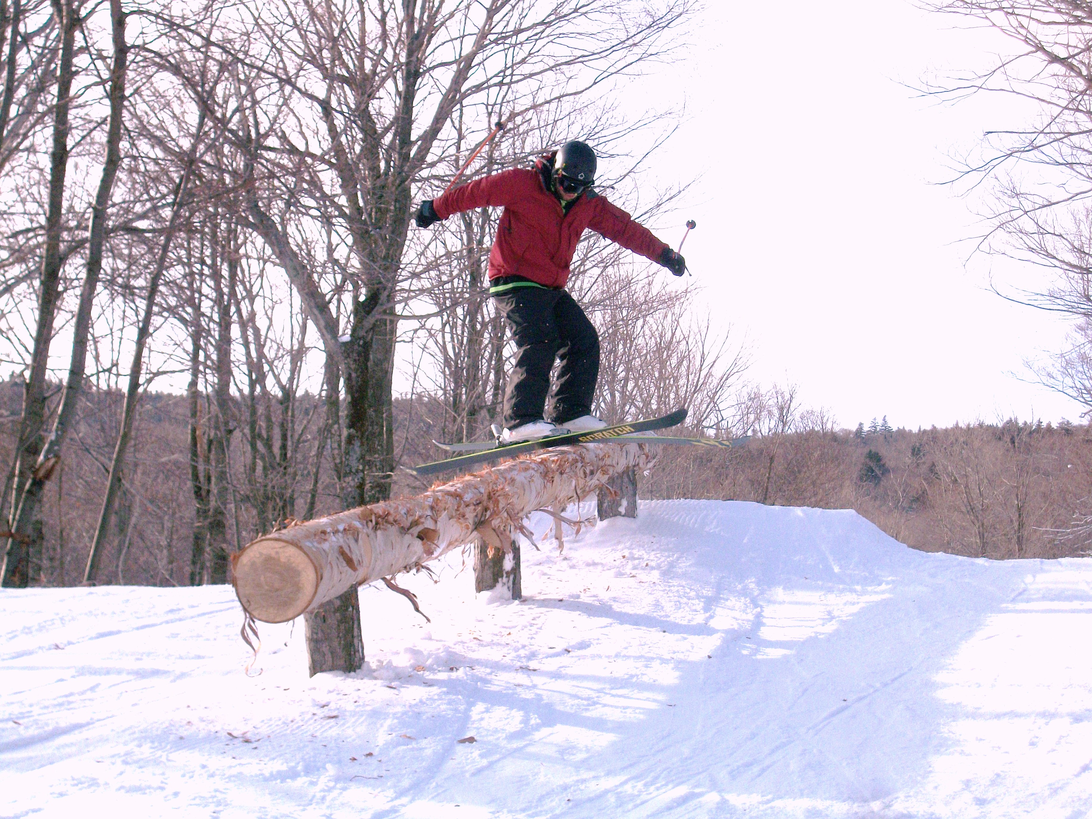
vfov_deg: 17.6
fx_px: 2650
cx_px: 546
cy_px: 410
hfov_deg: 23.3
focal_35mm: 84
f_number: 5.1
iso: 101
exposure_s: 1/500
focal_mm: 15.1
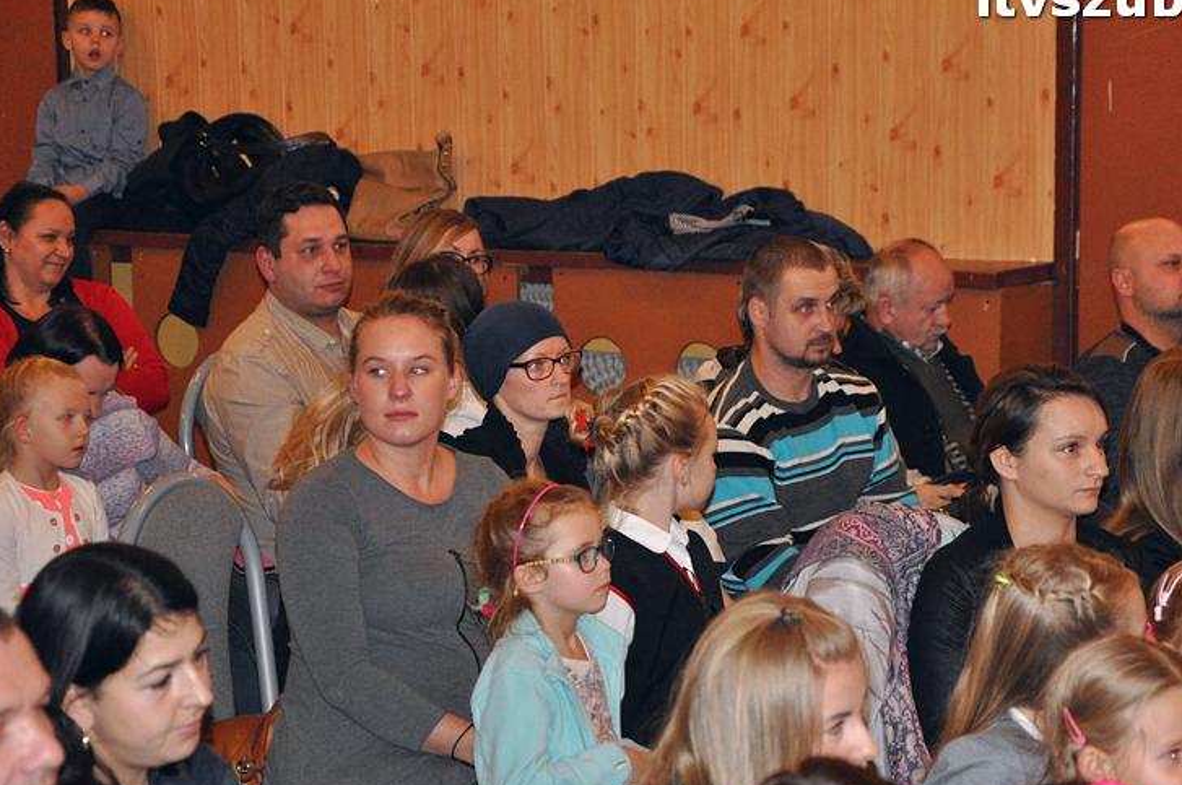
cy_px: 407
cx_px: 652
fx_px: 4315
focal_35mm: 132
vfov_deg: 10.4
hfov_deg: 15.6
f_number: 5.3
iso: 2000
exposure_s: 1/60
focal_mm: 75
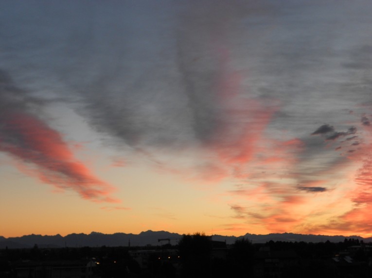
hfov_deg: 34.4
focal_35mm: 56
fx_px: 602
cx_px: 186
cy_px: 139
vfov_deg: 26.1
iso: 80
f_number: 4.9
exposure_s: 1/30
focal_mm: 10.3
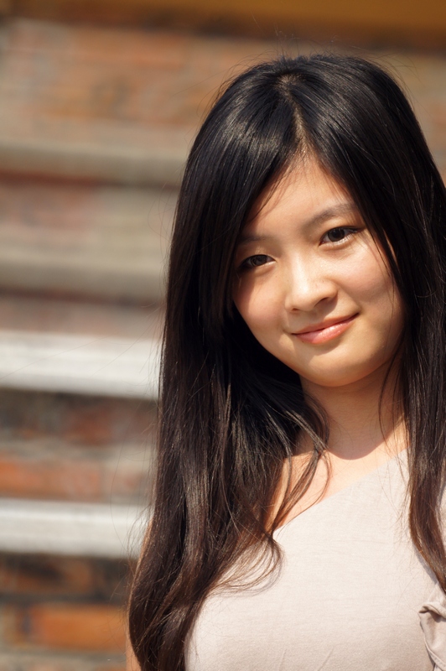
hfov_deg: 1.8
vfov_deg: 2.8
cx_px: 223
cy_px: 336
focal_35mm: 750
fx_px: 13961
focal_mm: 500
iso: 400
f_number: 8
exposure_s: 1/500
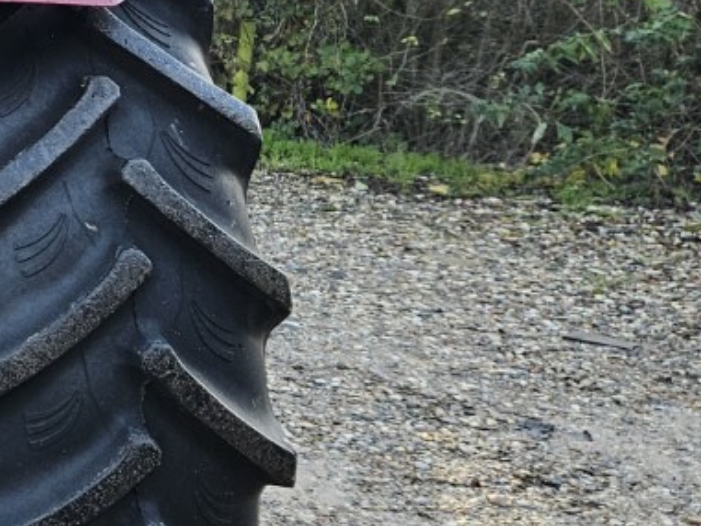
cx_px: -517
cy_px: 28
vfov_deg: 16.7
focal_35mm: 87
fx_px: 1762
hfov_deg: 18.3
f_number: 1.8
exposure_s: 1/180
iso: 125
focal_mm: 5.4
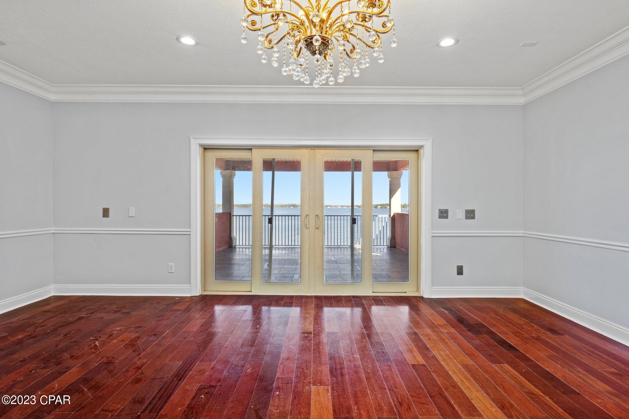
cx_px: 314
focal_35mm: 18
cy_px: 210
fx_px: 314
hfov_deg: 90.0
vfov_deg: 67.4
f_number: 10
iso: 500
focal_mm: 18
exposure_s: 1/1.67
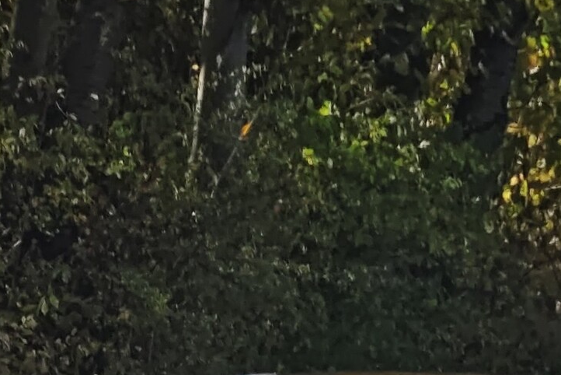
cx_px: 392
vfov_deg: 5.5
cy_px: 556
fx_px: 3897
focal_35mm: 250
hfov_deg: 8.2
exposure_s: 1/800
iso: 250
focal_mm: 22.5
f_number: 2.3
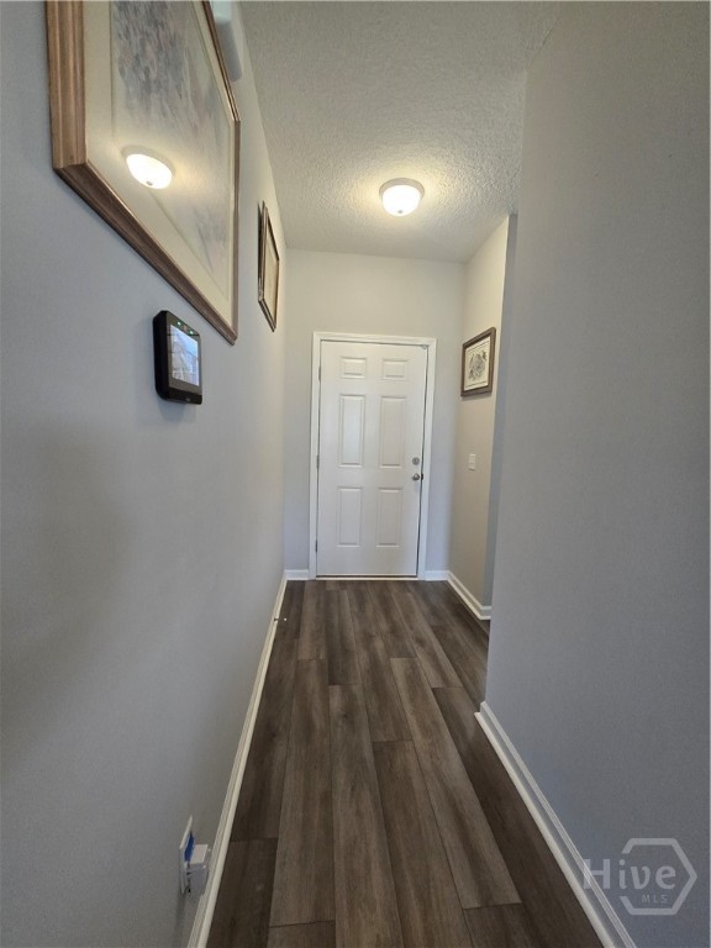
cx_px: 356
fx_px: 356
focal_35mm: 13
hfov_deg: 89.9
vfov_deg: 106.2
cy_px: 474
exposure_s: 1/60
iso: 320
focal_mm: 2.2
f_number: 2.2
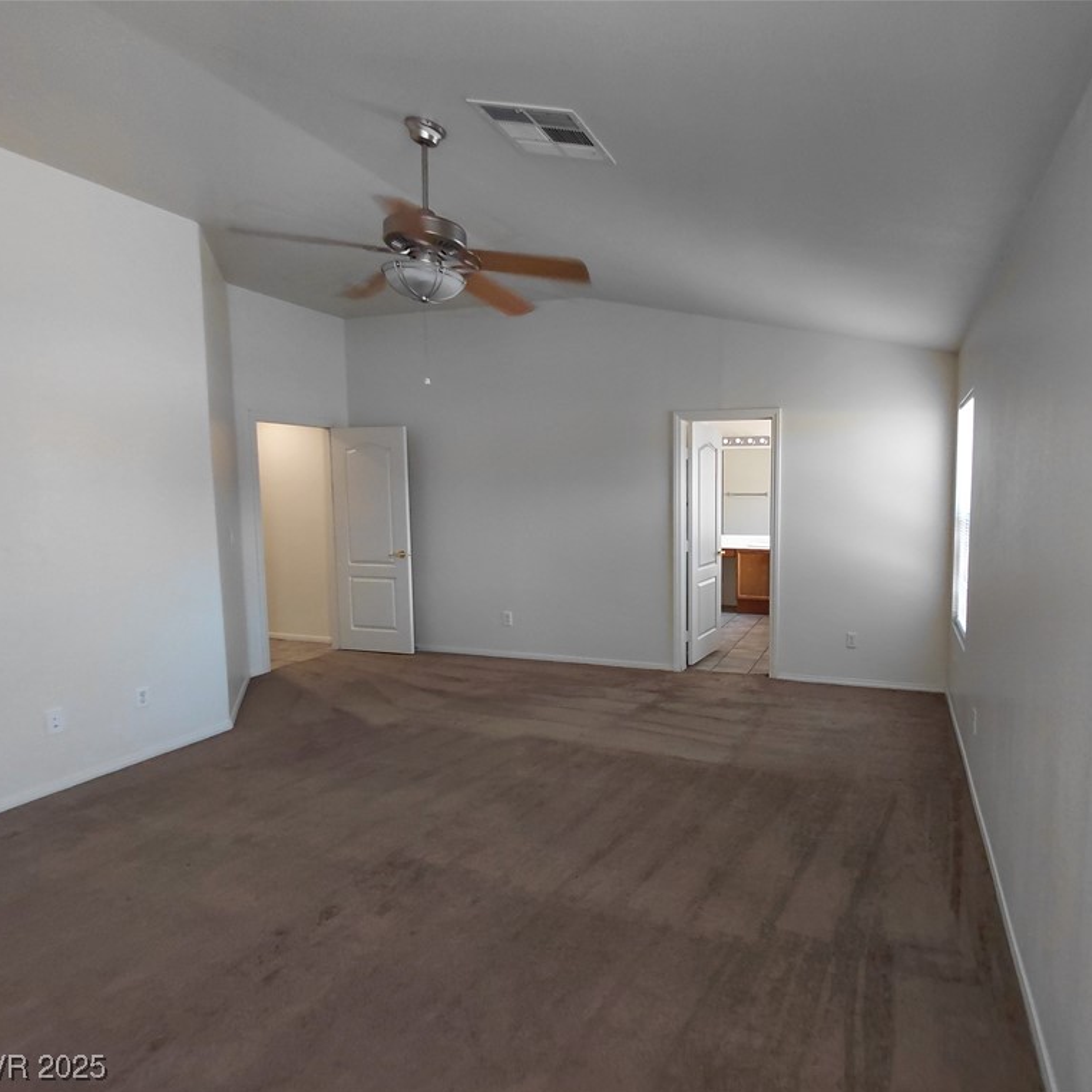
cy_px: 549
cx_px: 695
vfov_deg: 77.7
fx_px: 678
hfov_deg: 76.1
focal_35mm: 19
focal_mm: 1.64
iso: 125
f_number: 2.2
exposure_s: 1/60
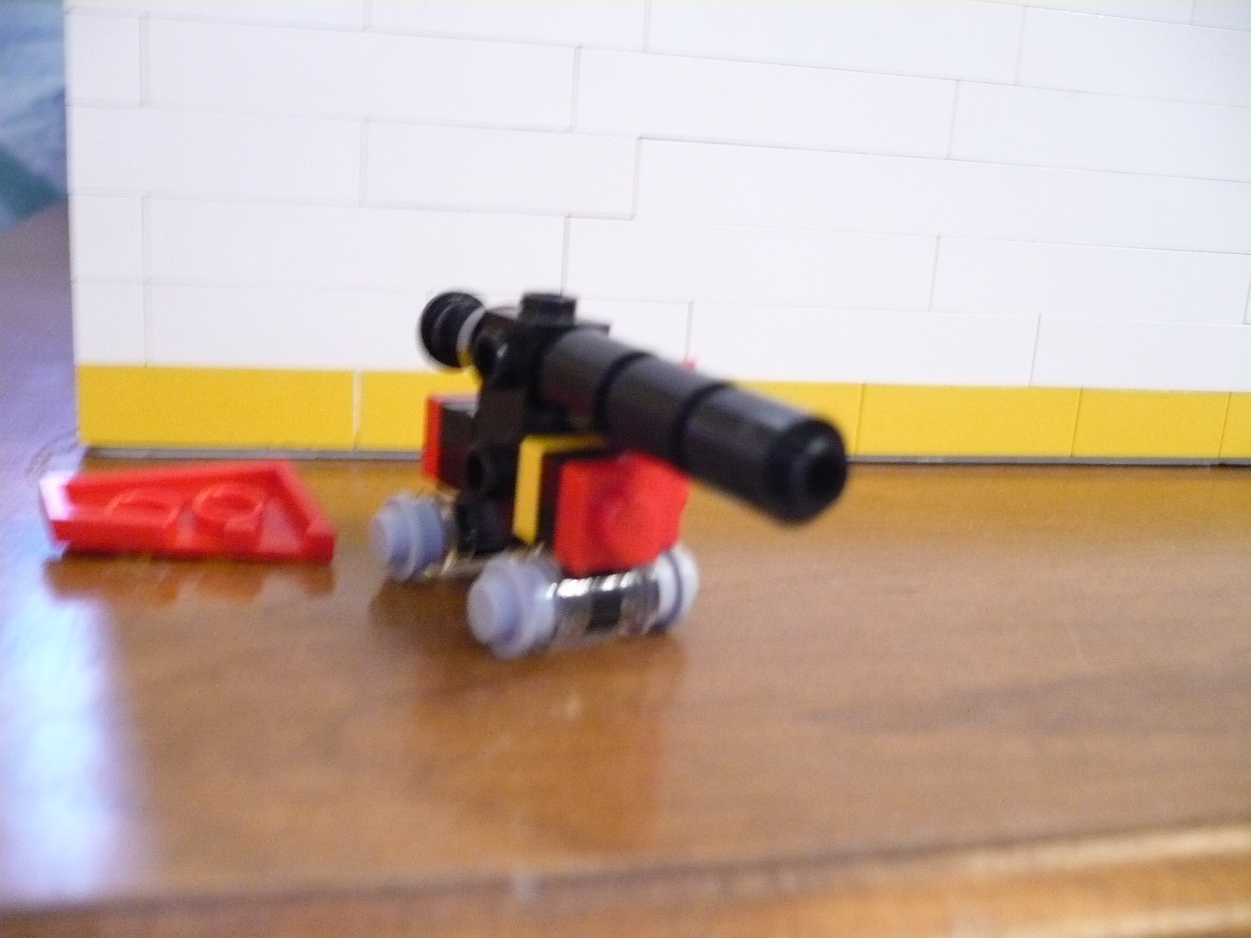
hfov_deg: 52.6
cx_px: 626
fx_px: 1265
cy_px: 469
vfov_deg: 40.7
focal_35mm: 35
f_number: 2.8
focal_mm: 5.8
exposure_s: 1/8
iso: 400
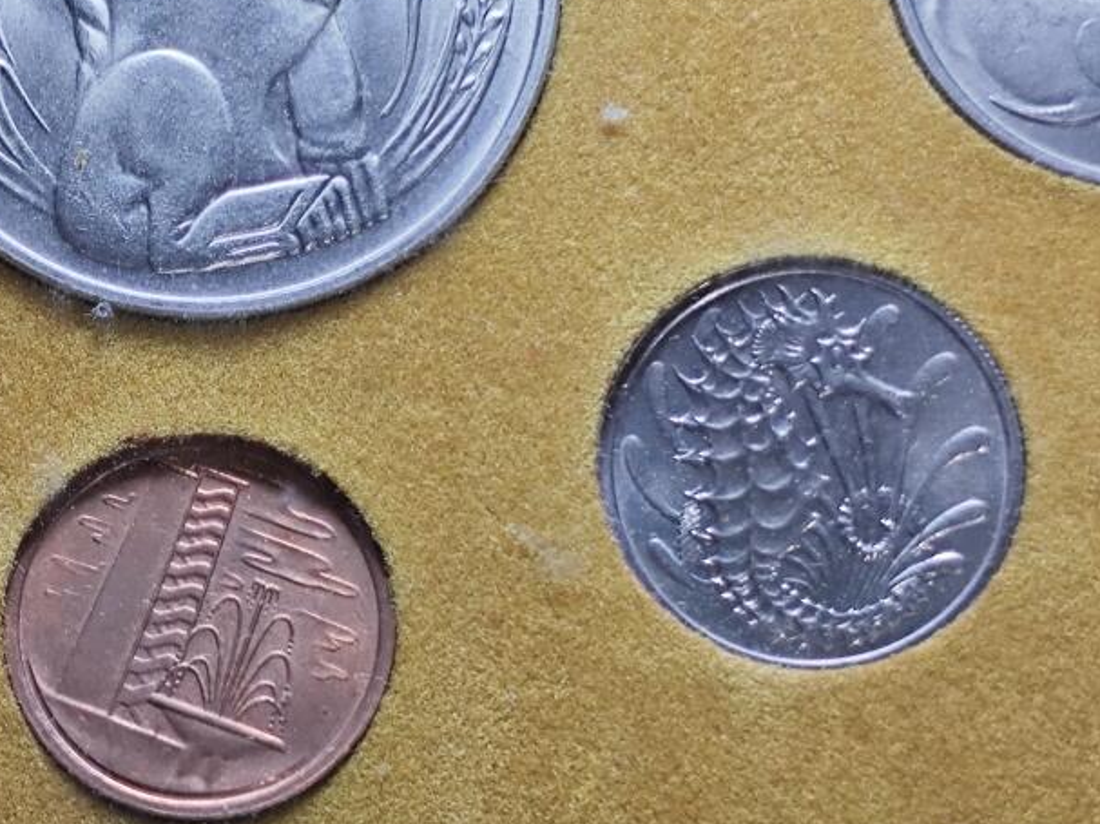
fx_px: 3590
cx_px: 170
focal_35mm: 113
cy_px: 344
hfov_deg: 17.2
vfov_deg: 13.1
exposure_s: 1/73.2
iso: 100
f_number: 1.6
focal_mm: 5.84
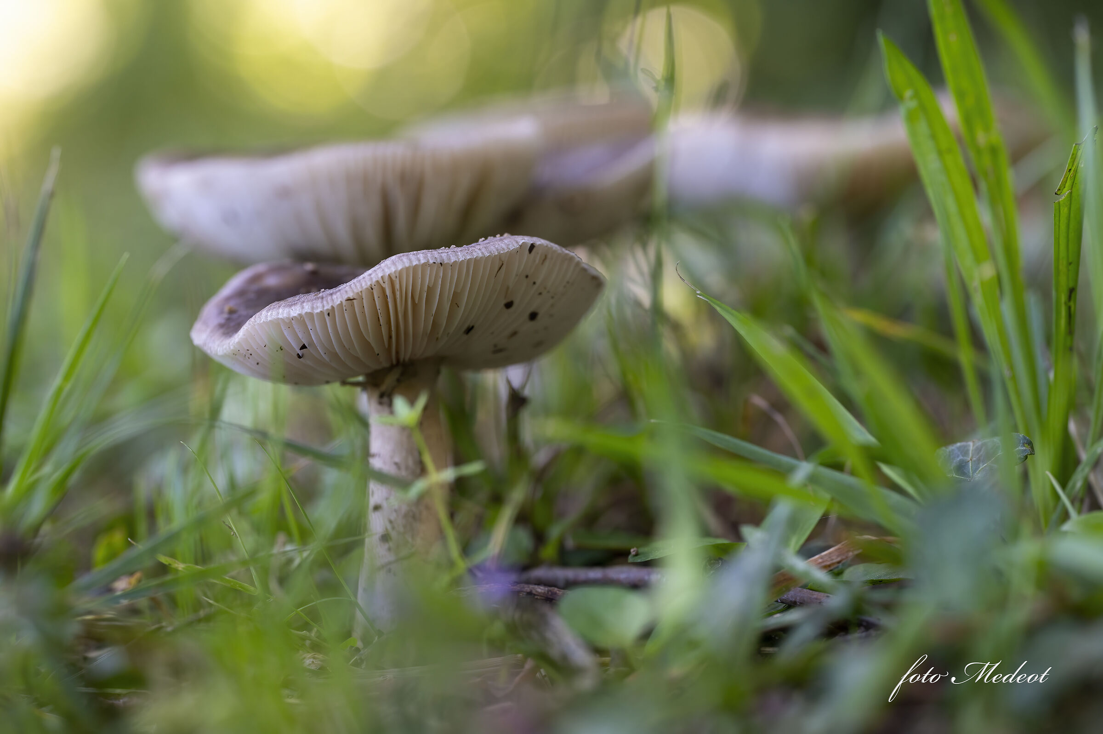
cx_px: 552
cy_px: 367
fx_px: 3215
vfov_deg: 13.0
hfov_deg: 19.5
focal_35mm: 105
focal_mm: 105
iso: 500
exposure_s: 1/125
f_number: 5.6
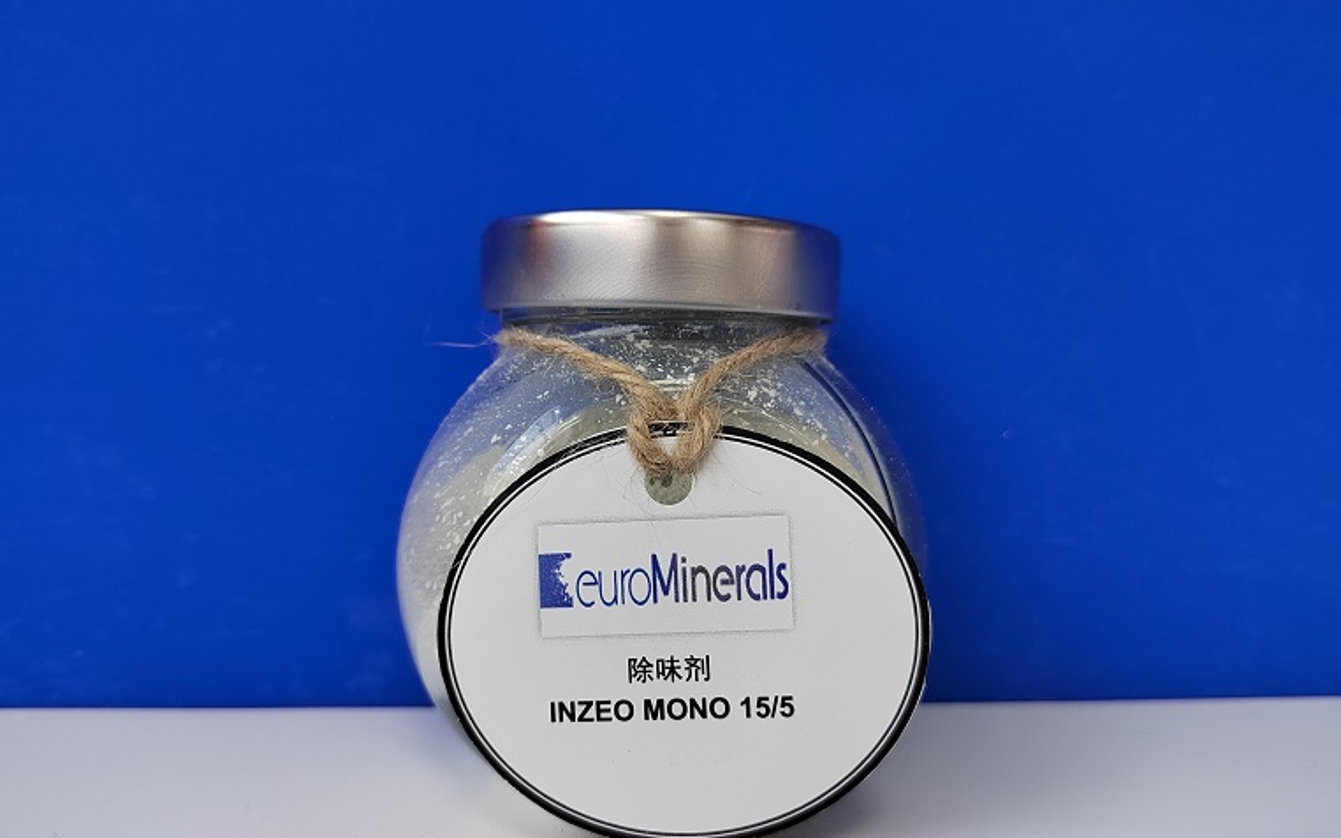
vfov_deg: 49.1
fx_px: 914
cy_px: 481
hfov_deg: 72.5
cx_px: 656
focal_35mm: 25
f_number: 1.9
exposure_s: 1/100
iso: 584
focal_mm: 5.52
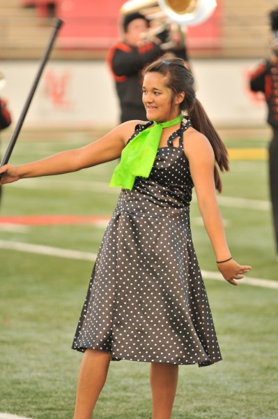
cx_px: 139
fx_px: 3481
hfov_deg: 4.6
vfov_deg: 6.9
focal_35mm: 300
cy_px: 210
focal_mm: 200
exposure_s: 1/250
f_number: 2.8
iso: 200
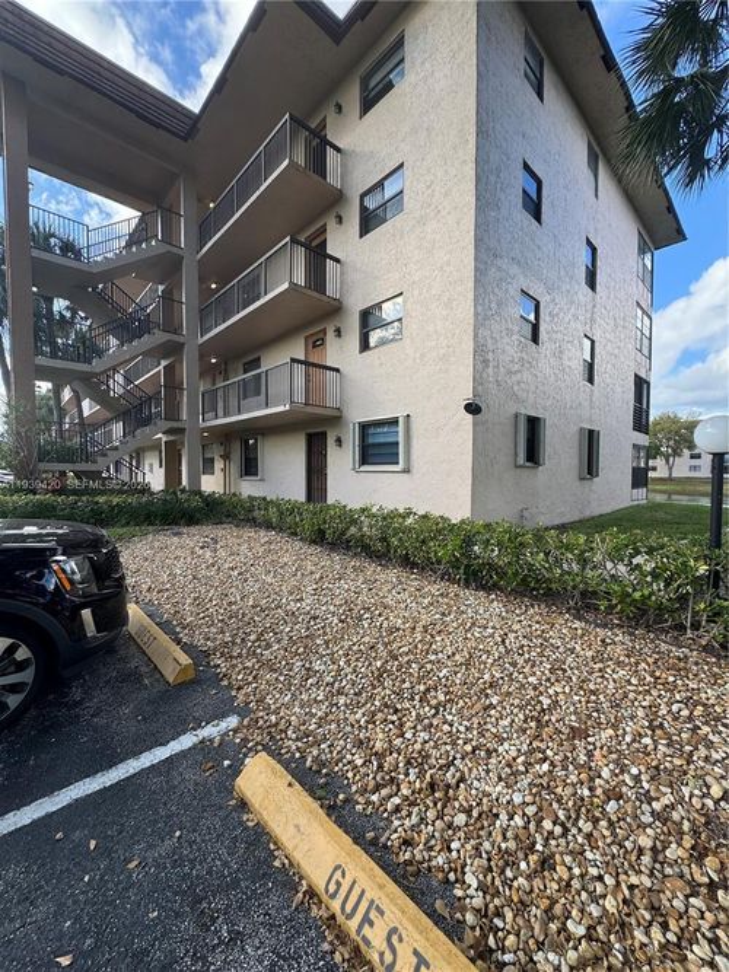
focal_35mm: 14
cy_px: 486
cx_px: 364
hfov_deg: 85.7
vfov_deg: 102.1
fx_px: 393
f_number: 2.2
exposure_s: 1/334
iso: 40
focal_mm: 2.22
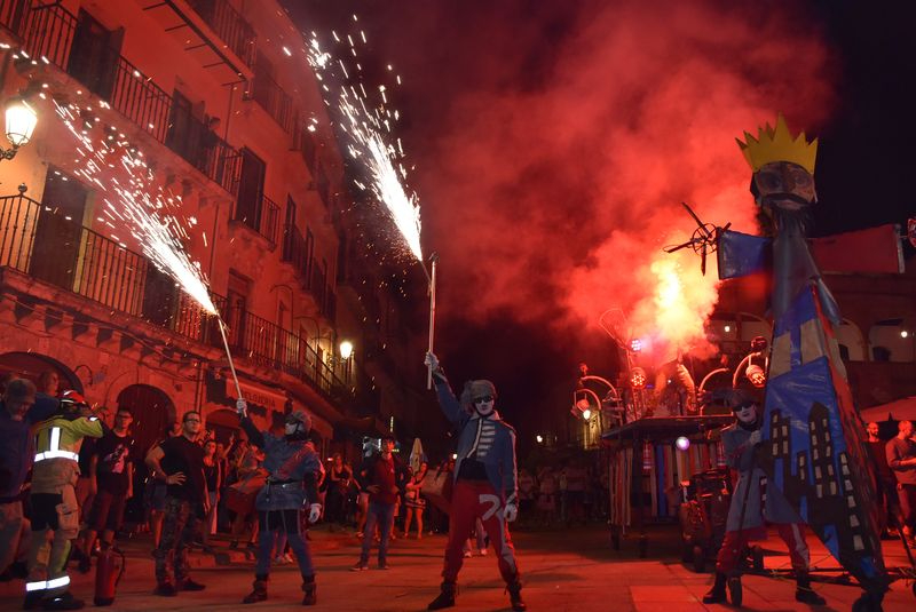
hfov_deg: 67.3
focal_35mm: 27
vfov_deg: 48.0
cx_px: 458
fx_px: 688
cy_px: 306
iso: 800
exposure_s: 1/100
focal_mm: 18
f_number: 5
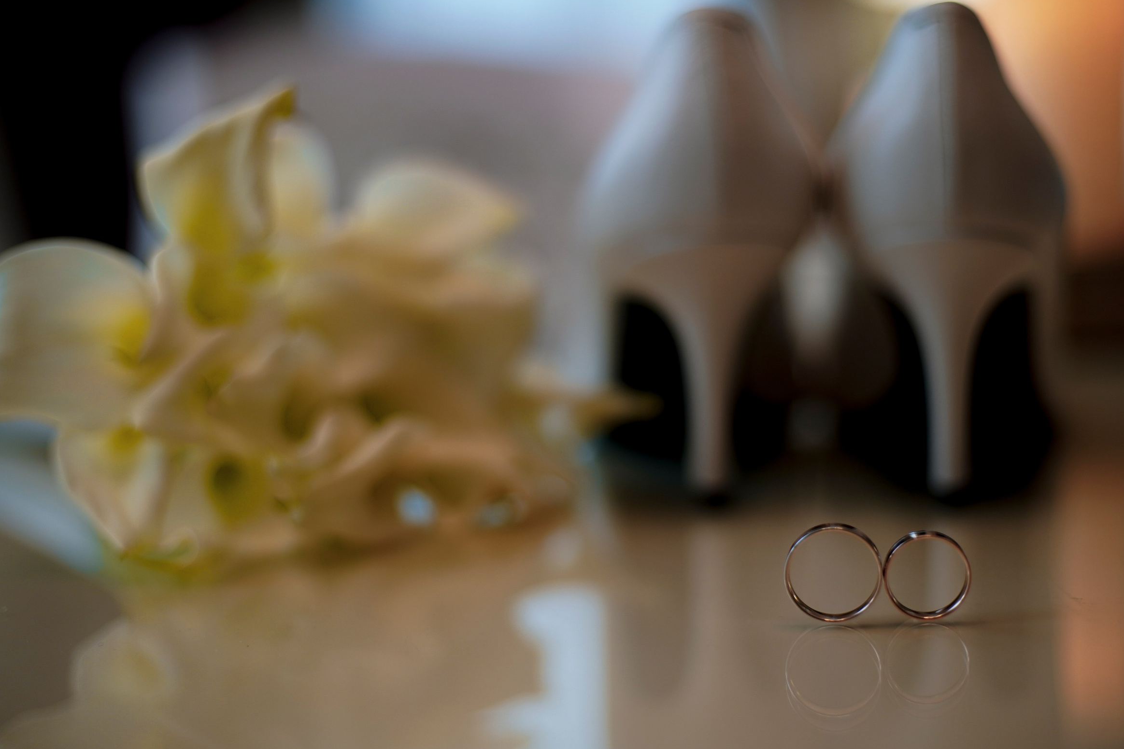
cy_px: 345
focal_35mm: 55
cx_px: 602
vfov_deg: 24.6
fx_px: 1717
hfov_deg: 36.2
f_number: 1.8
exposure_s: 1/125
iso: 320
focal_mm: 50
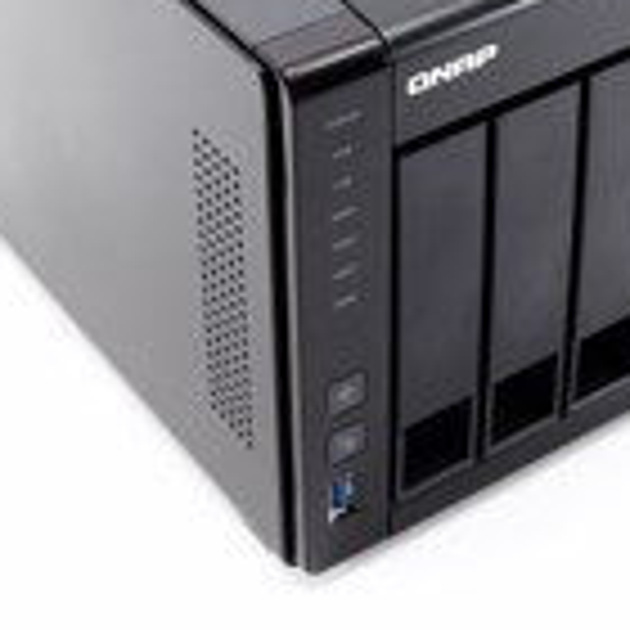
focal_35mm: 102
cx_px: 338
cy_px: 81
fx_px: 2108
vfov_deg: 16.8
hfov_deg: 17.0
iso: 400
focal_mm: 25
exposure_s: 1/160
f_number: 6.3
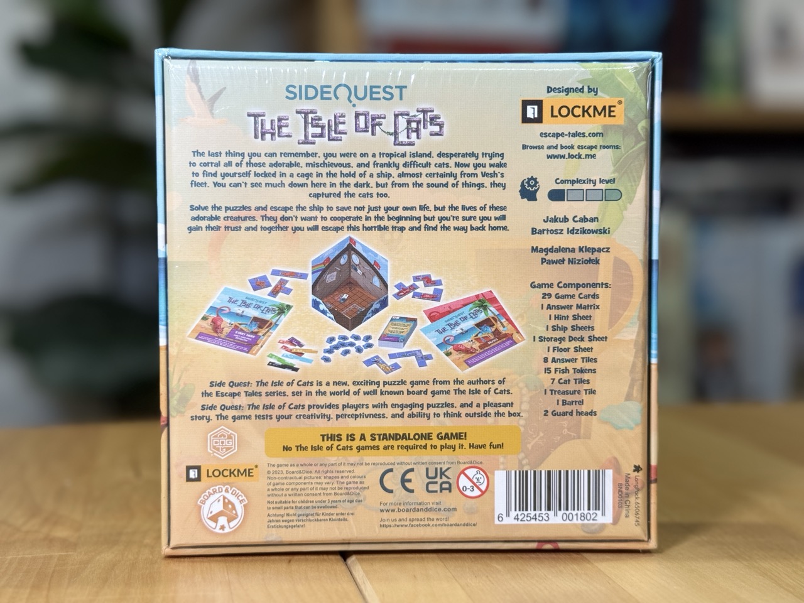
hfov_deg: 39.7
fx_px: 1115
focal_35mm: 48
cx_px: 402
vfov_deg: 30.3
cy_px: 302
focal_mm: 6.76
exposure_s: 1/50
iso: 80
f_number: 1.78
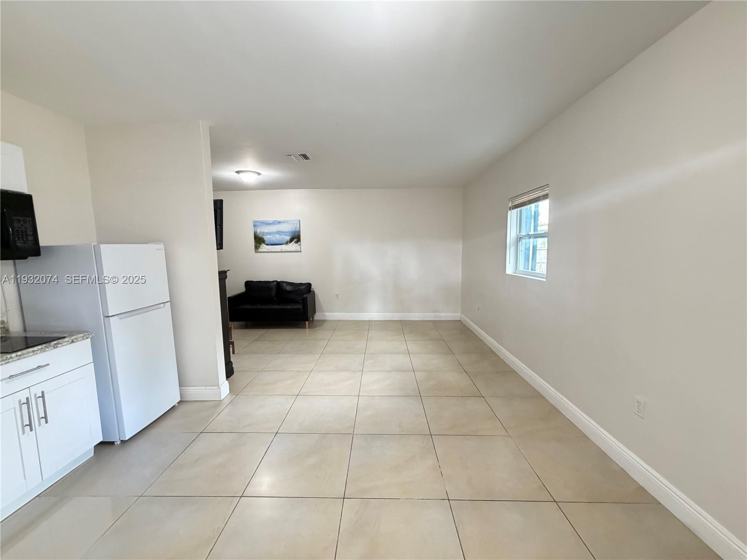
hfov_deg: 102.1
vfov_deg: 85.7
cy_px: 280
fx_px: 302
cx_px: 374
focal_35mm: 14
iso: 640
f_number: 2.2
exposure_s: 1/60
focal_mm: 2.22
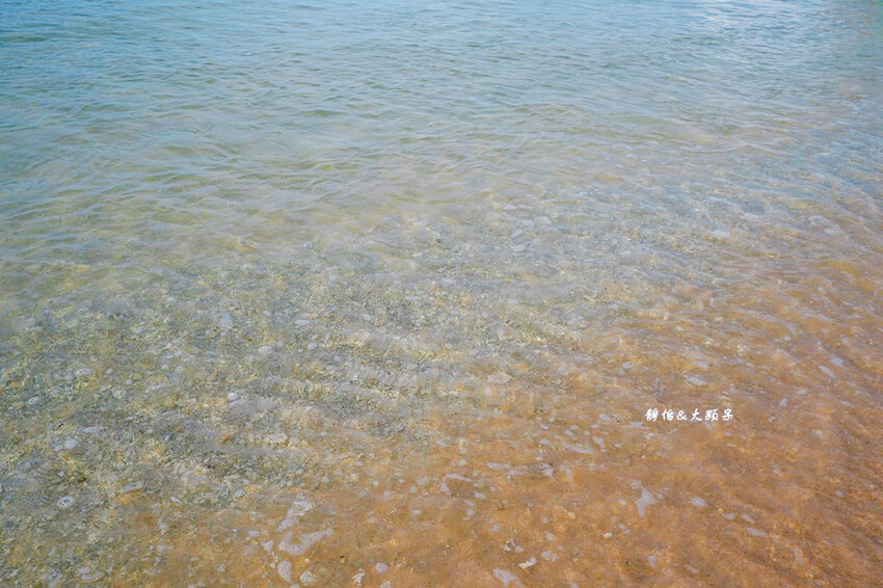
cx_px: 442
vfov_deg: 46.4
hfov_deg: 65.5
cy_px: 294
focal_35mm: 28
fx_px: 686
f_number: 8
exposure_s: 1/250
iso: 160
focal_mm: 28
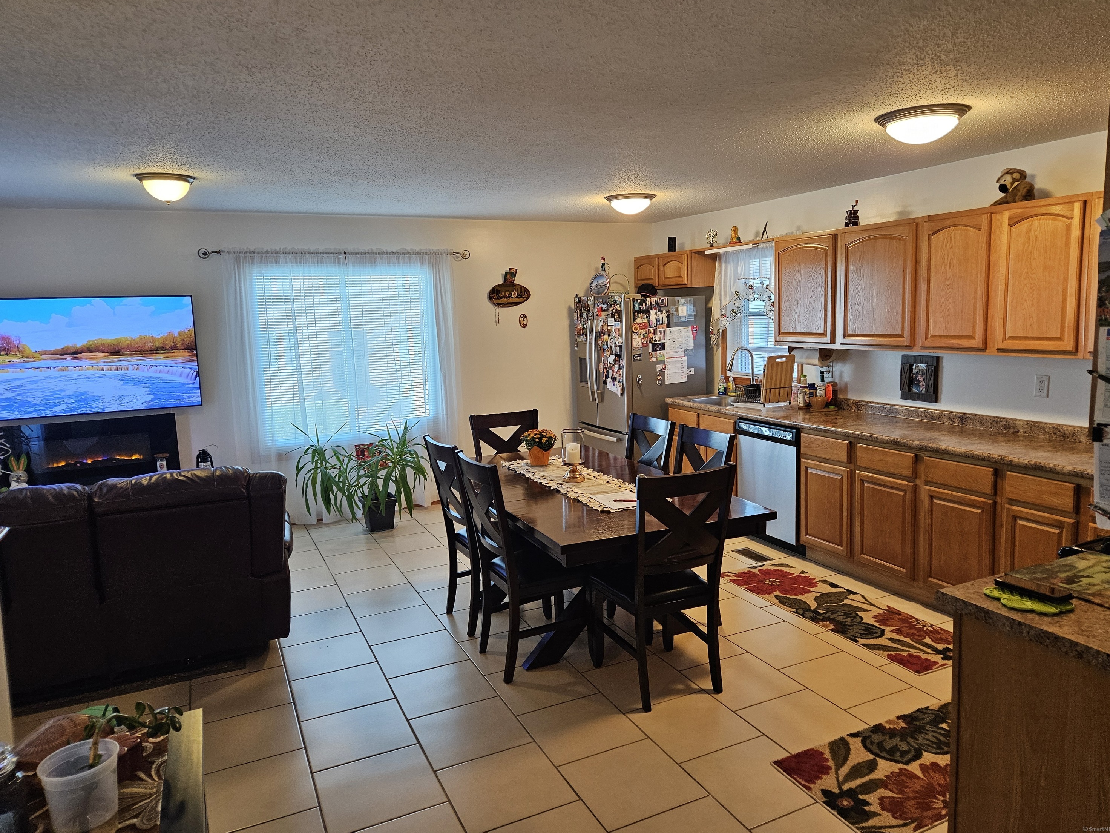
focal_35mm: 24
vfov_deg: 56.8
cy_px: 399
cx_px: 567
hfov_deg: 71.6
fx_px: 770
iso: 320
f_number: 1.8
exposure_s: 1/120
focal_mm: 5.4
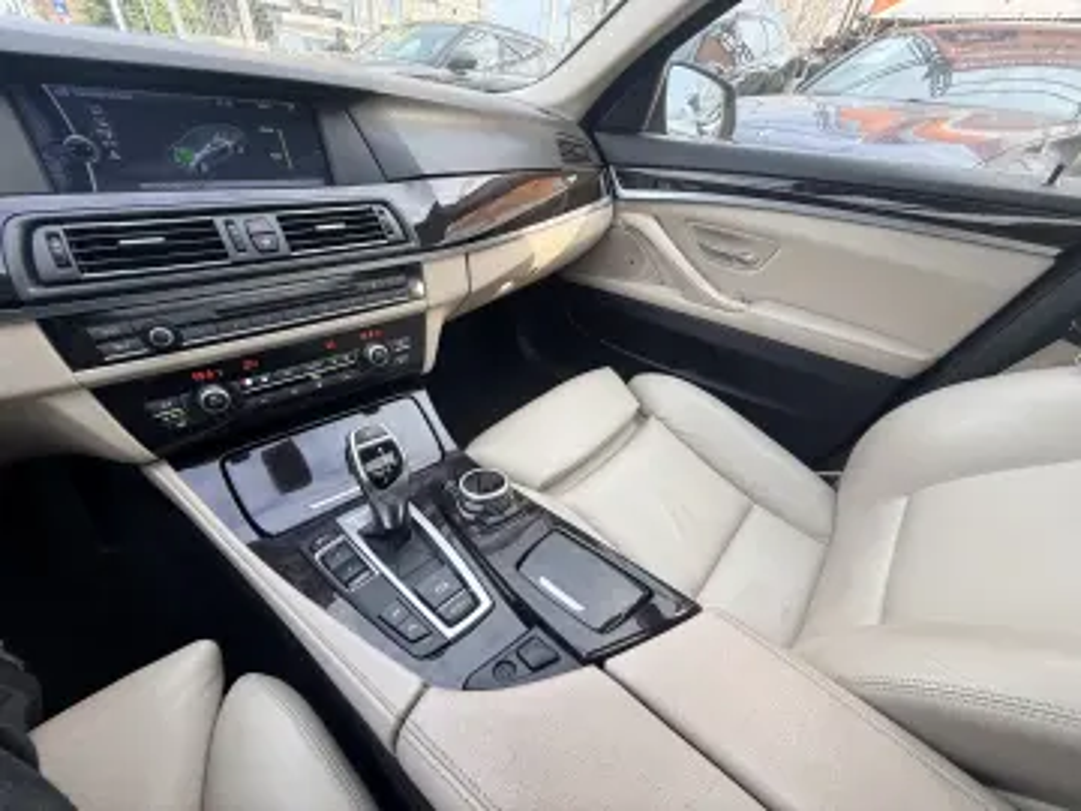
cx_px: 540
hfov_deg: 102.1
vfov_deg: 85.7
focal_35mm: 14
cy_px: 406
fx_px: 437
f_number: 2.2
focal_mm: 2.22
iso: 80
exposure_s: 1/99
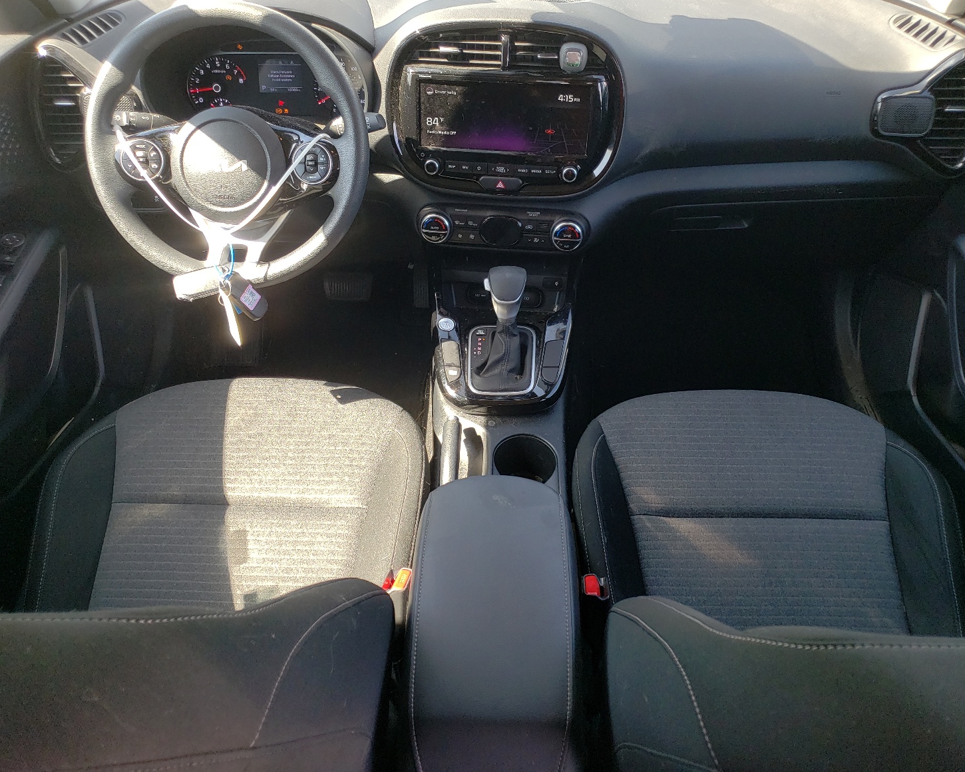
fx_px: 800
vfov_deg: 51.5
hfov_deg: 62.2
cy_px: 375
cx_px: 498
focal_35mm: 28
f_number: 1.5
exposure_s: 1/189
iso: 50
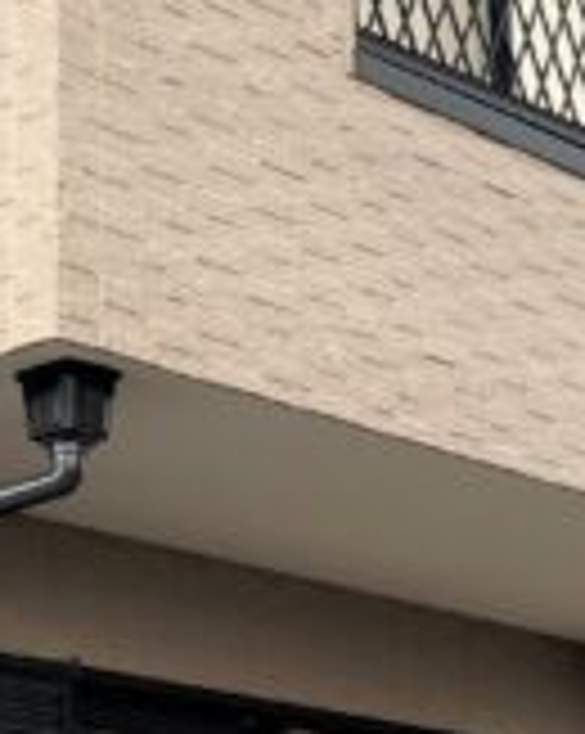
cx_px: 58
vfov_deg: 15.9
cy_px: 374
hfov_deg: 12.6
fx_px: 2624
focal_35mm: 121
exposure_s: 1/187
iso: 20
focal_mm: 3.99
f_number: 1.8
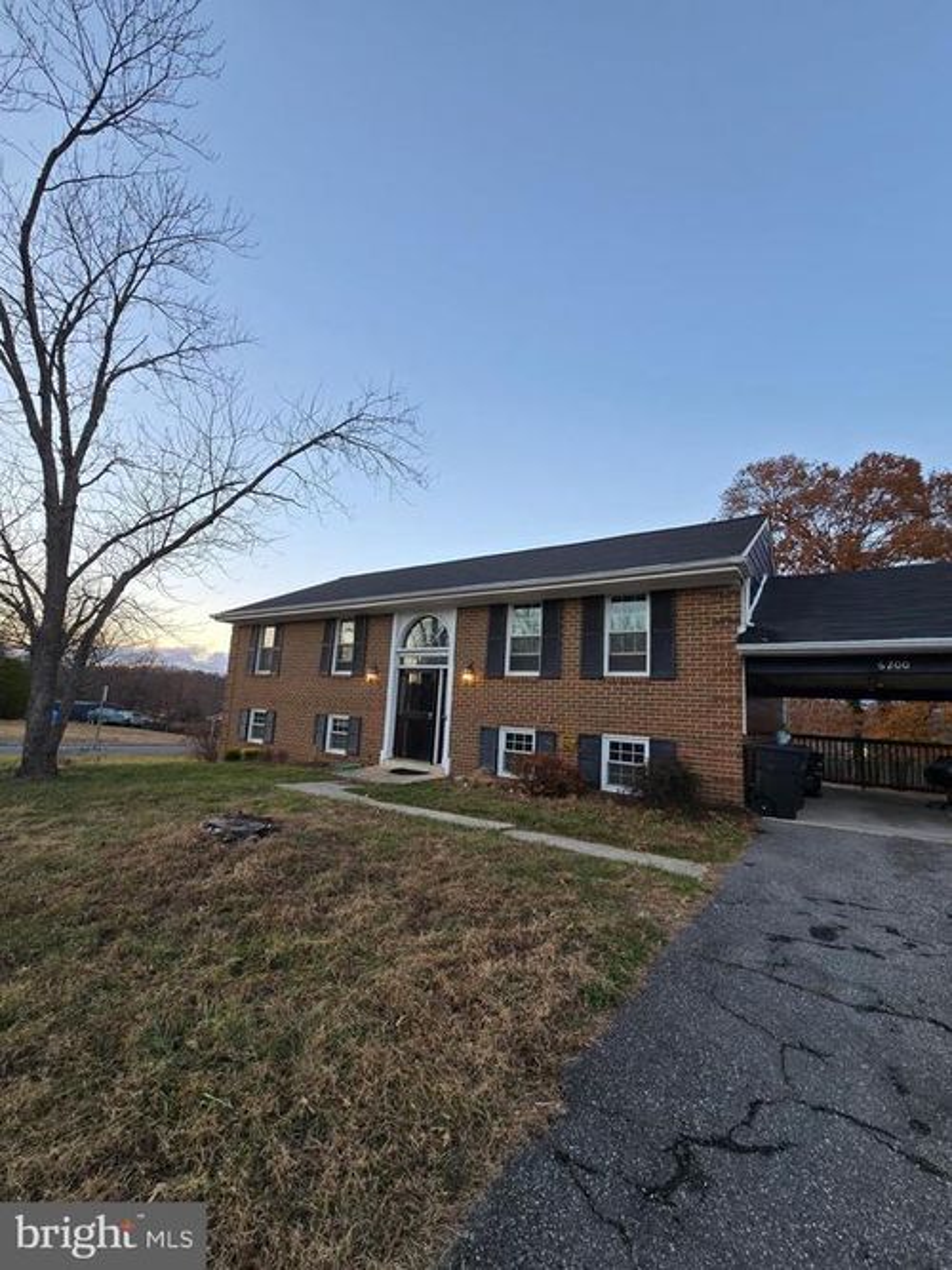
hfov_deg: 89.9
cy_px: 635
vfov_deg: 106.2
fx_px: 477
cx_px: 476
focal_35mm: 13
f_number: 2.2
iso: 50
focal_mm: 2.2
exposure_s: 1/126
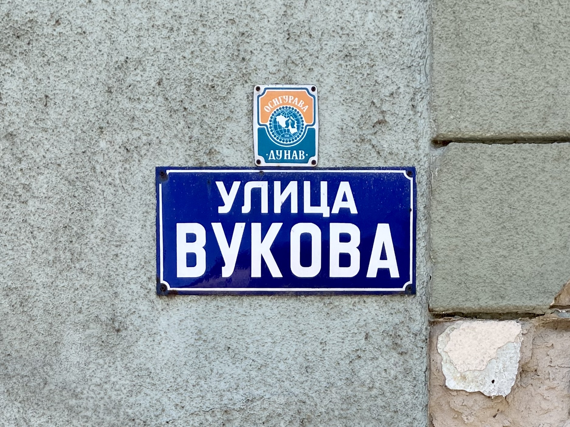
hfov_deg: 67.3
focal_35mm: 26
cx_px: 285
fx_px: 428
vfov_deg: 53.1
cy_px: 214
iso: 32
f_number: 1.8
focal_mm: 4.25
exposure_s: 1/742
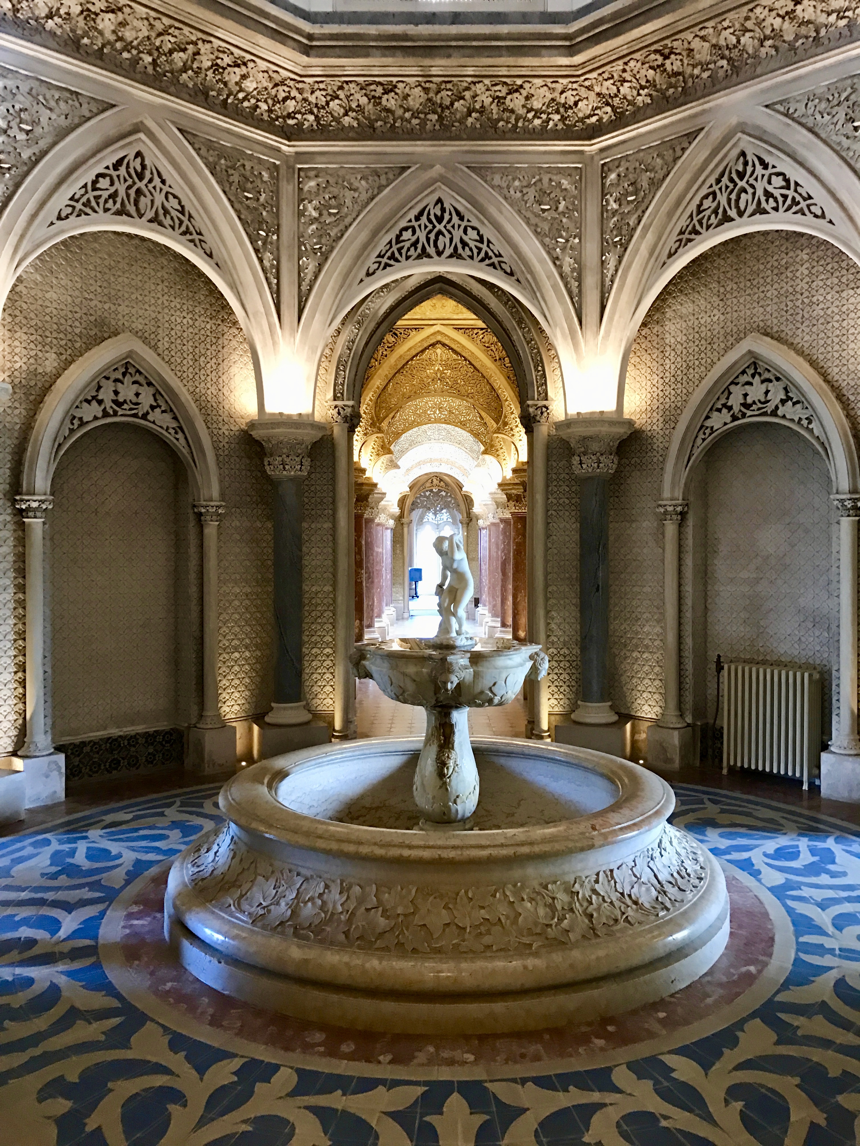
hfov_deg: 49.7
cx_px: 430
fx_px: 928
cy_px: 573
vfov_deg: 63.4
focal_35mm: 28
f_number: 1.8
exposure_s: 1/11
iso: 100
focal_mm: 3.99
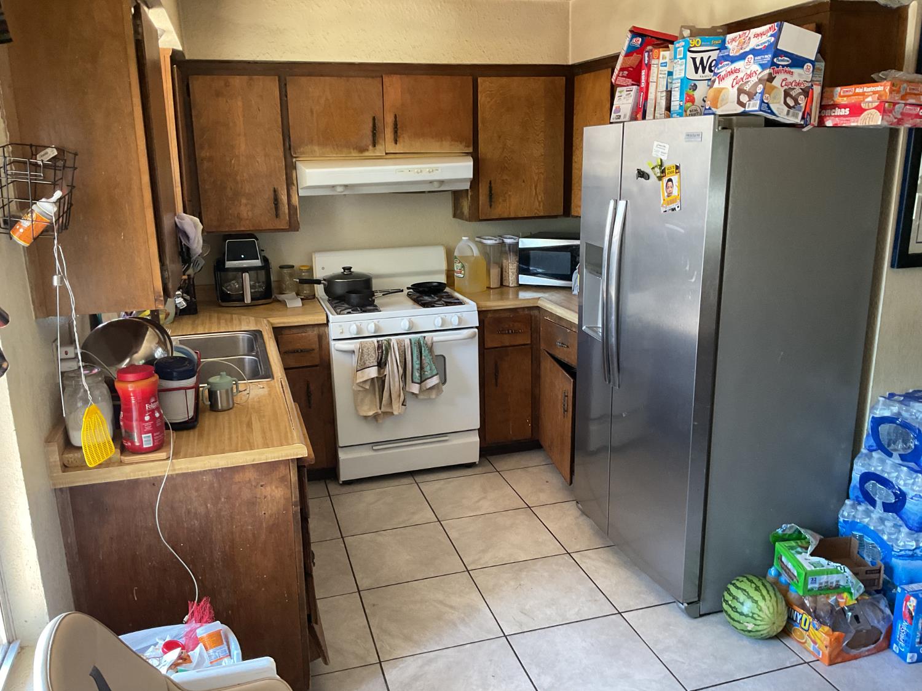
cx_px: 461
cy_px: 346
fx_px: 772
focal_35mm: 29
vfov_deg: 48.2
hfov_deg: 61.7
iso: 125
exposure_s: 1/60
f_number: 1.8
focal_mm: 3
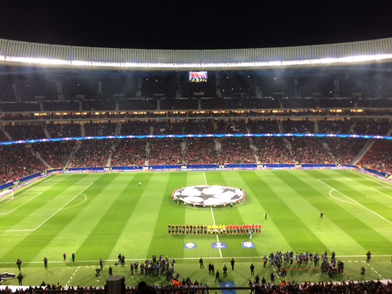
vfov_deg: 48.2
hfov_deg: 61.7
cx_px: 196
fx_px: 328
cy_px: 147
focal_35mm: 29
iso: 50
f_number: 2.2
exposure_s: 1/33
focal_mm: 4.15
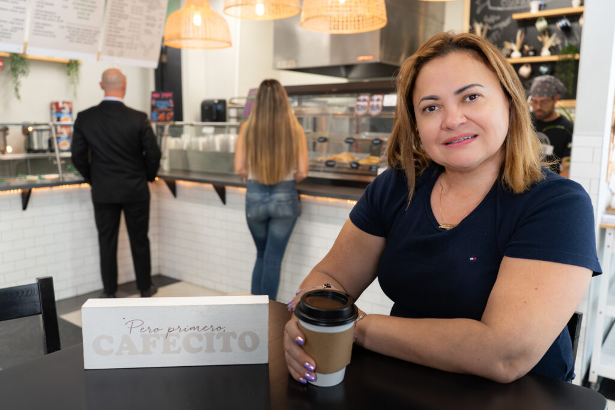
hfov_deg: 60.3
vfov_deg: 42.4
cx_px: 308
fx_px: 530
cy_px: 205
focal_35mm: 31
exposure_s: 1/160
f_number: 4
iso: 1600
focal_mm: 31
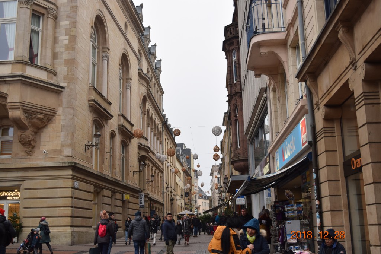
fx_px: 460
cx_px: 190
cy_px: 127
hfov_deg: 45.0
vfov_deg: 30.8
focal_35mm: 44
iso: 400
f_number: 5
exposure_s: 1/100
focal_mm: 29
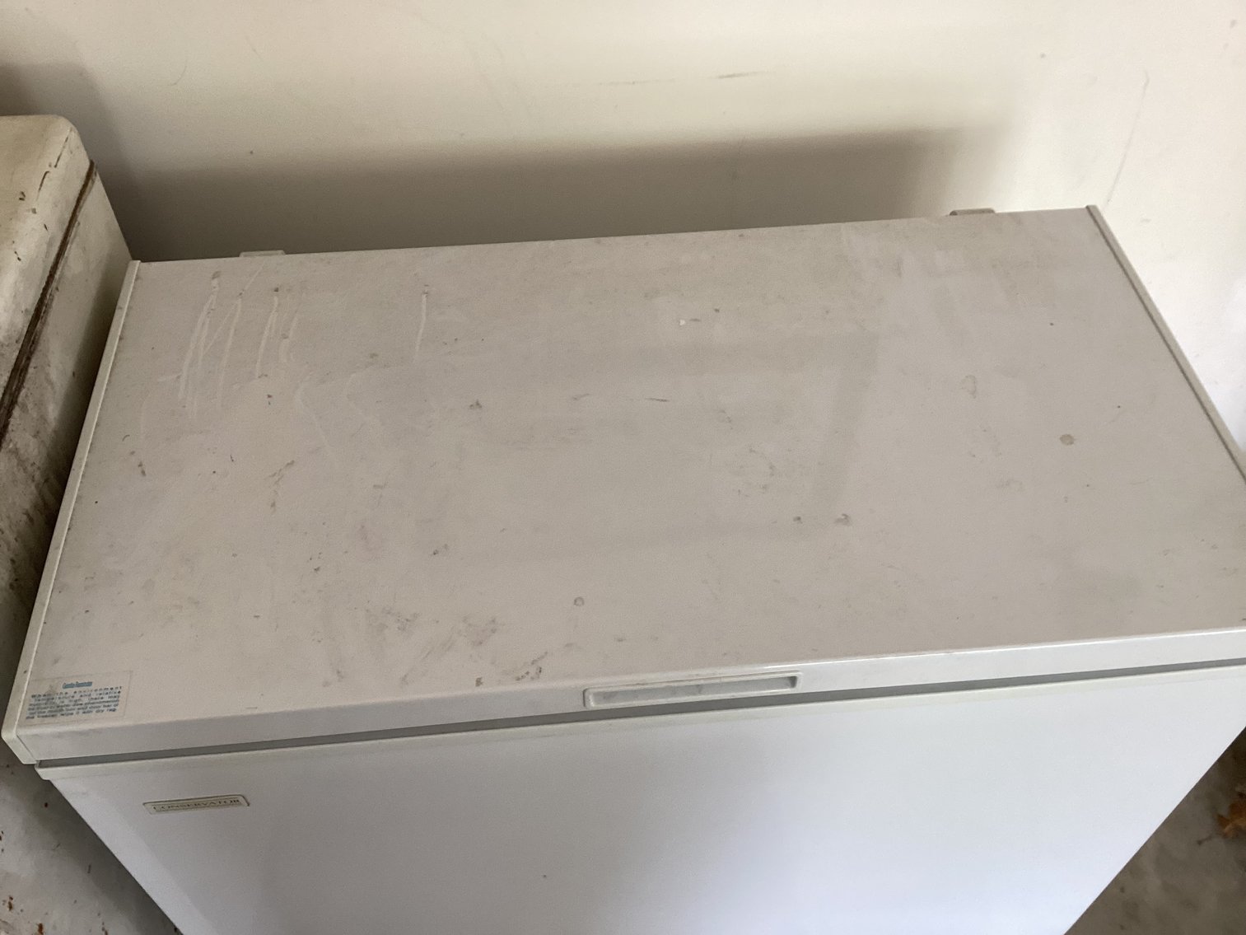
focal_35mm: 31
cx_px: 623
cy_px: 468
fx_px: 1116
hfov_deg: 58.3
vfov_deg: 45.4
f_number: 2.4
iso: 100
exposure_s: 1/60
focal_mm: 3.3
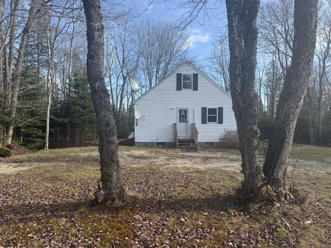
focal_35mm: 24
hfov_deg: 71.6
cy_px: 124
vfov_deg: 56.8
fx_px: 229
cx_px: 166
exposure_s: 1/1292
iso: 80
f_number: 1.78
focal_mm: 6.76
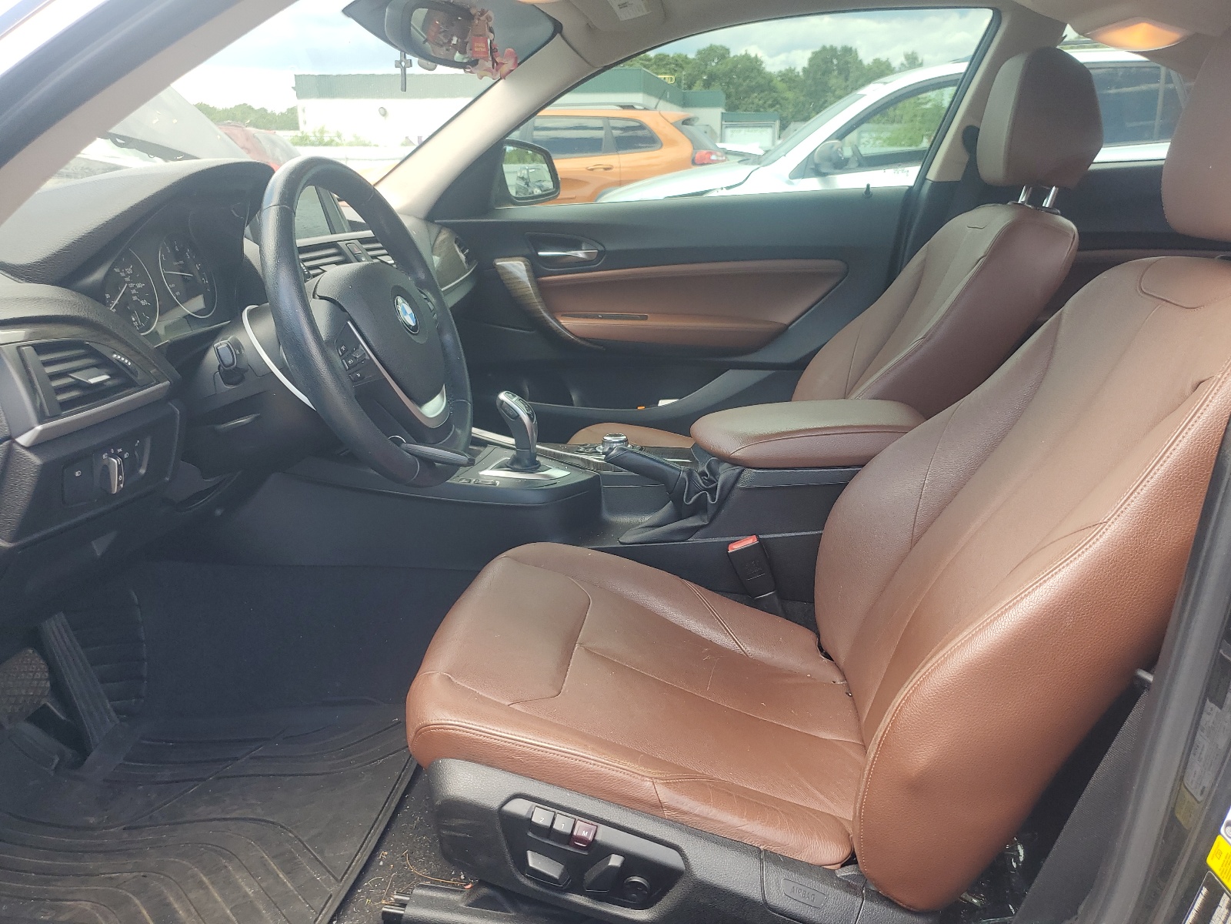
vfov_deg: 53.1
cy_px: 462
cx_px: 616
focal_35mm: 26
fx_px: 925
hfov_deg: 67.3
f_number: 1.5
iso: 50
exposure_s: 1/312
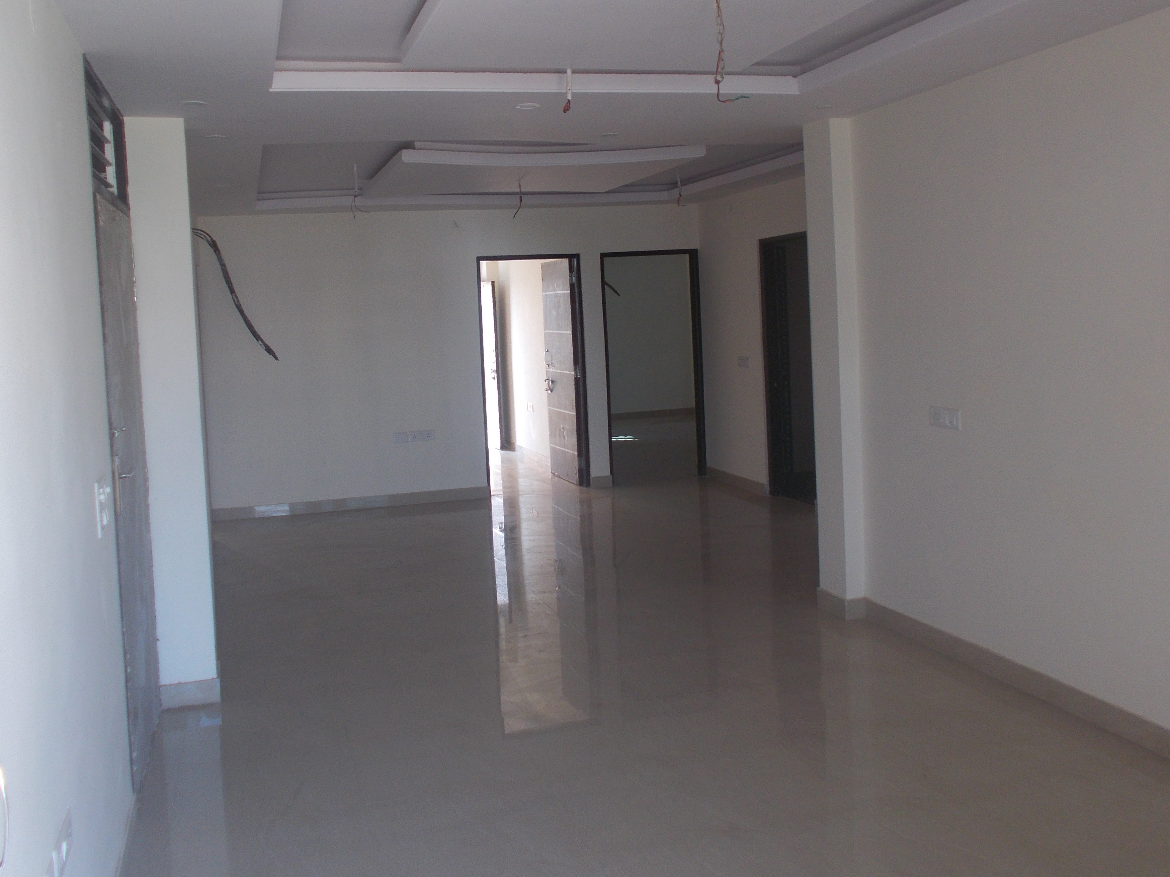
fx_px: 1149
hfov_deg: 53.9
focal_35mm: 34
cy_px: 364
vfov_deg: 41.7
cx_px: 559
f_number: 3.2
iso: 100
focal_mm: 4.6
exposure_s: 1/25
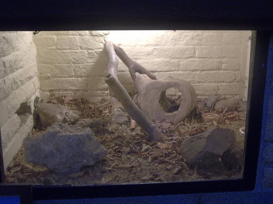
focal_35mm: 46
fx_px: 363
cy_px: 102
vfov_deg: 31.5
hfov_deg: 41.2
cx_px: 136
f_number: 3.7
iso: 160
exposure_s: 1/13
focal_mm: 8.3
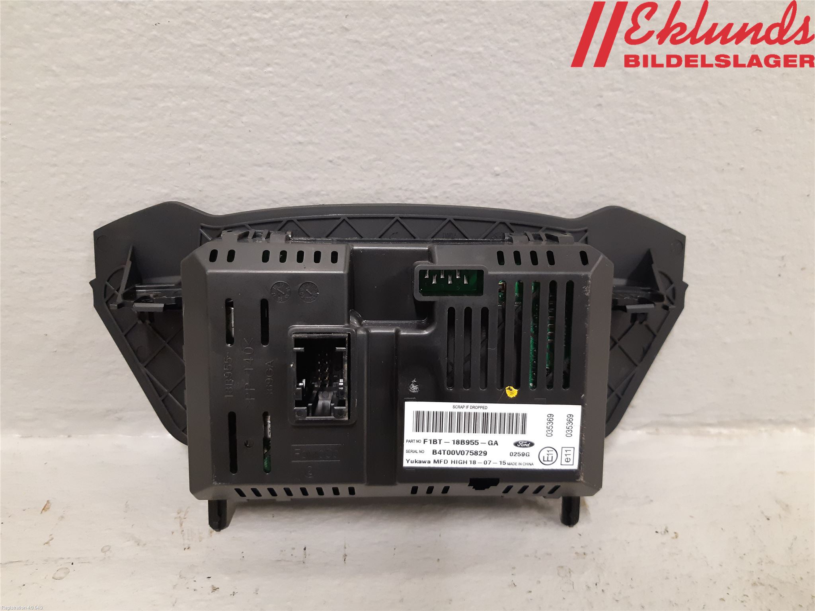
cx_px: 408
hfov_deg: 67.3
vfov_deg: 53.1
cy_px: 306
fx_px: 612
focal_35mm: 26
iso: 200
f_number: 1.7
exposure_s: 1/25
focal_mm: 3.93
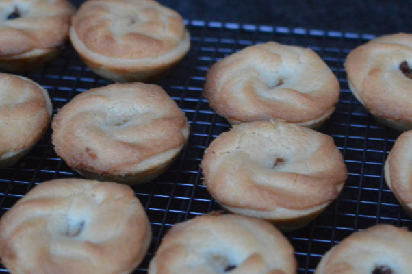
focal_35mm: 102
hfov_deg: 20.0
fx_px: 1166
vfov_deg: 13.4
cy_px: 112
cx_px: 246
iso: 3200
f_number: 2.8
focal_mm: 40
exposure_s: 1/25
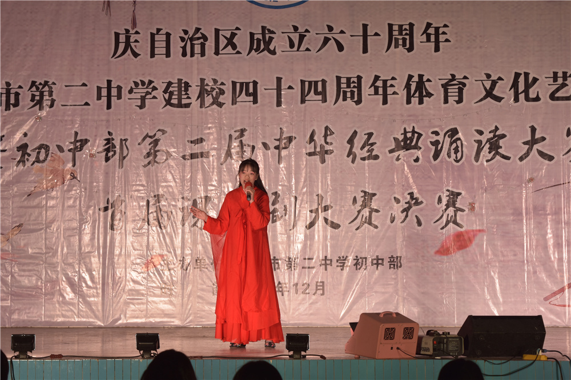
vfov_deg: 16.5
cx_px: 286
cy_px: 190
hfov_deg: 24.6
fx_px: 1308
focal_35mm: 82
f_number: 5.6
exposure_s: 1/100
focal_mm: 55
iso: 320
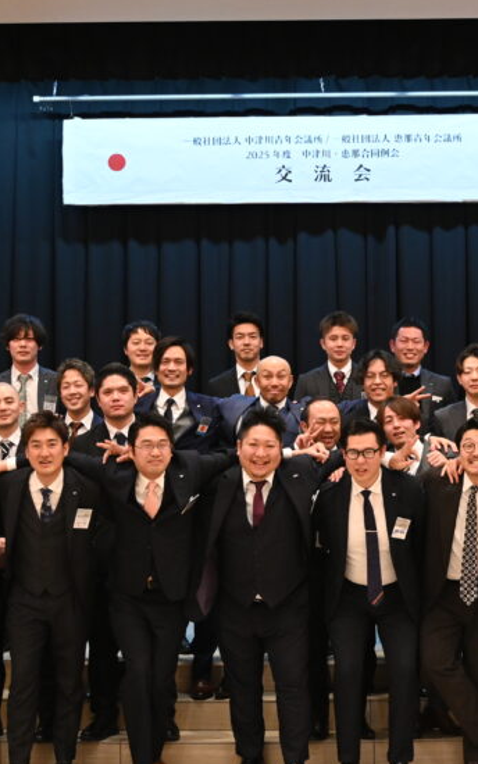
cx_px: 353
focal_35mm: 74
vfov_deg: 27.8
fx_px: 1542
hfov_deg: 17.5
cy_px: 401
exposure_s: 1/125
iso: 1800
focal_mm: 26
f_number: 3.8
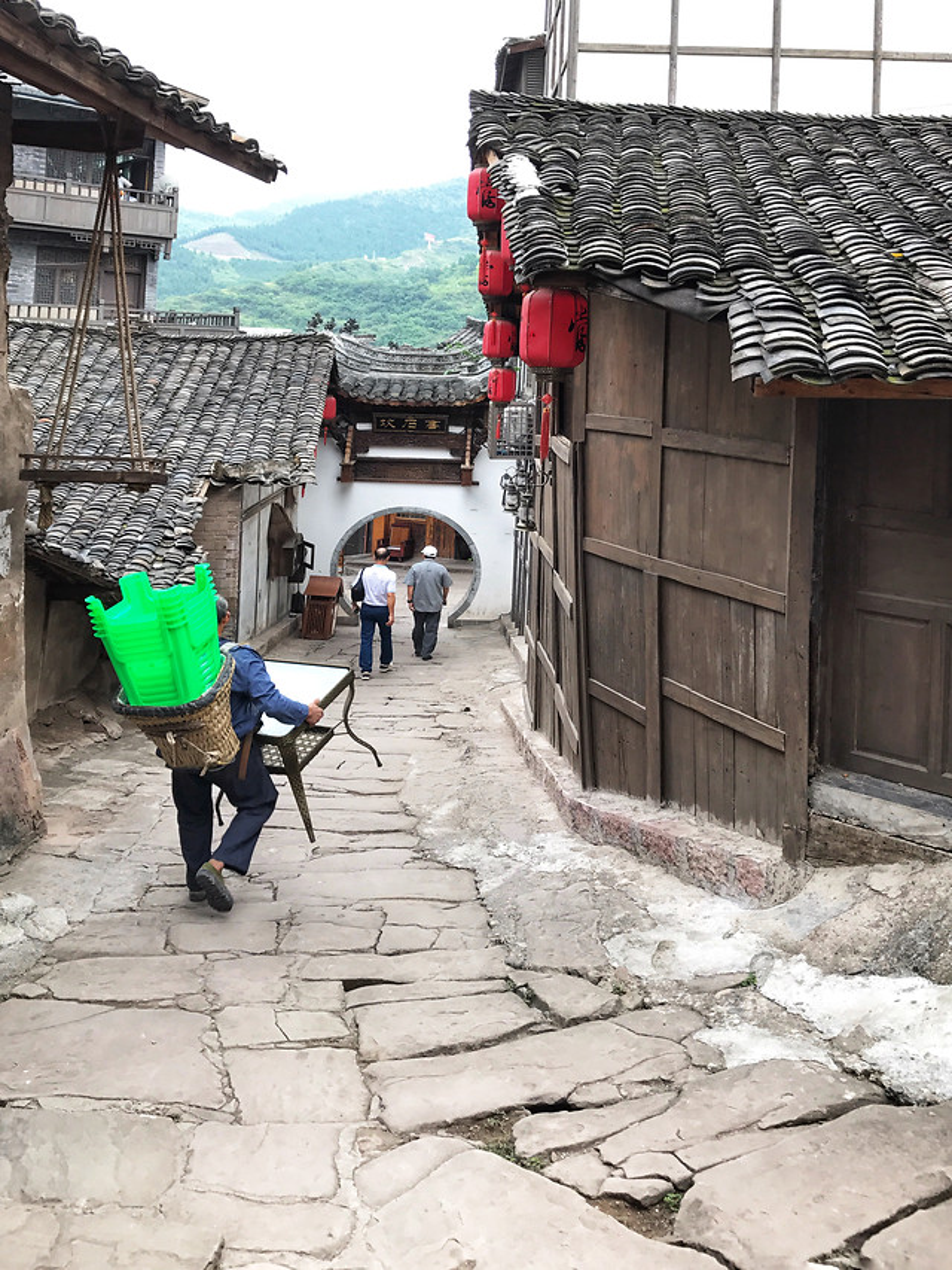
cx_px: 476
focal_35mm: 28
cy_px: 635
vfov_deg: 63.4
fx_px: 1026
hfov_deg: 49.8
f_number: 1.8
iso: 20
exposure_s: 1/119
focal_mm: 3.99
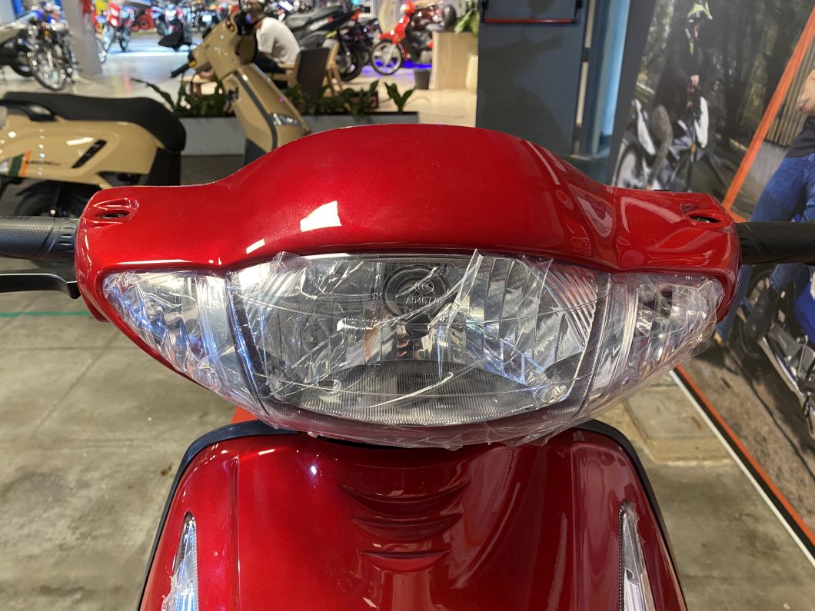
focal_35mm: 26
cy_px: 306
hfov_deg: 67.3
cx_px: 408
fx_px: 612
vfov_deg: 53.1
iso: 250
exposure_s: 1/50
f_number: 1.8
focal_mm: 4.25
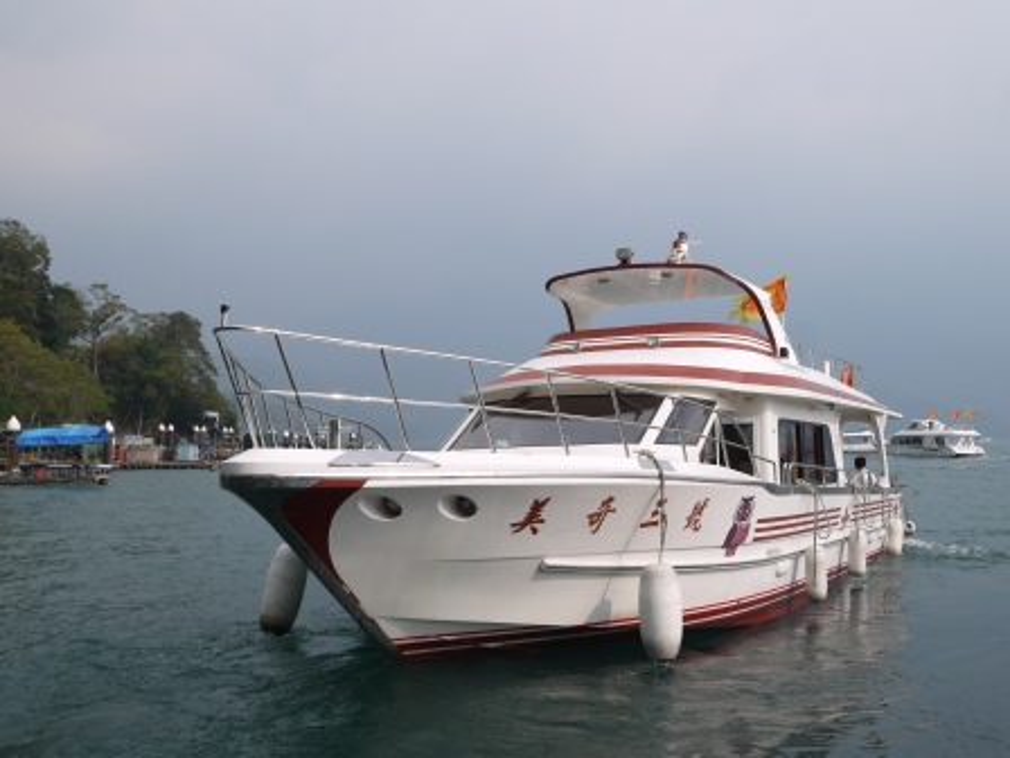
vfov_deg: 36.0
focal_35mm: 40
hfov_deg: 46.8
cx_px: 505
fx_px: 1167
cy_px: 379
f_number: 10
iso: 160
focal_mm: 20
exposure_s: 1/400
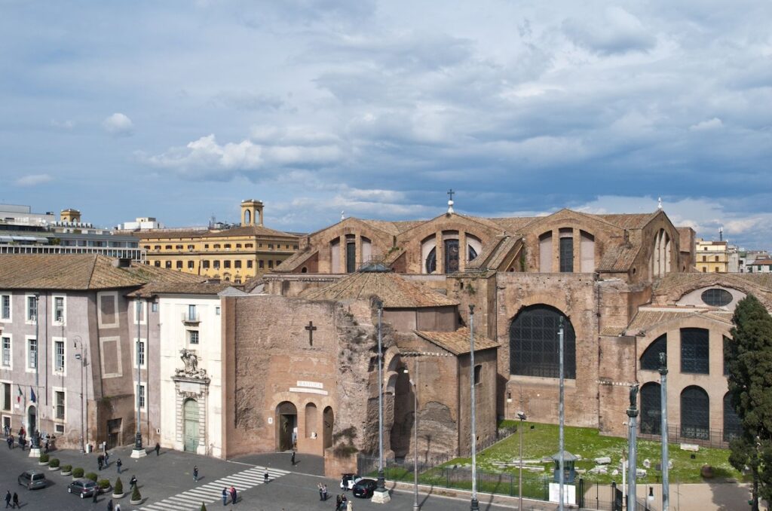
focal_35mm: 36
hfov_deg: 53.2
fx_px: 770
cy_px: 256
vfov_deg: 36.7
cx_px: 386
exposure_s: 1/200
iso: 200
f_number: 16
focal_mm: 24
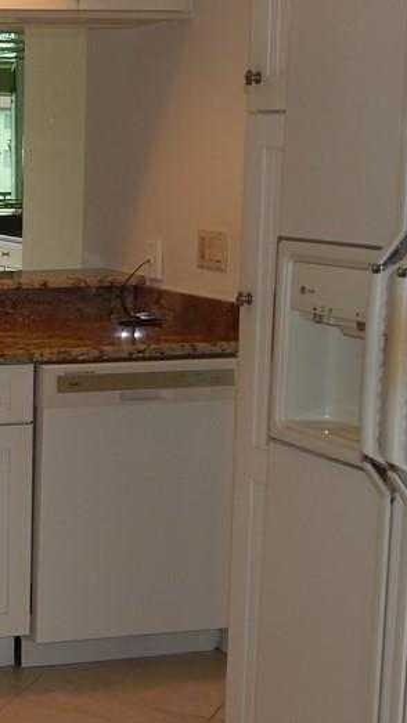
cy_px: 373
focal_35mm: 81
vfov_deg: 26.2
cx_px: -210
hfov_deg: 14.0
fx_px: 1555
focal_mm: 6.8
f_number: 3.4
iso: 125
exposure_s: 1/80
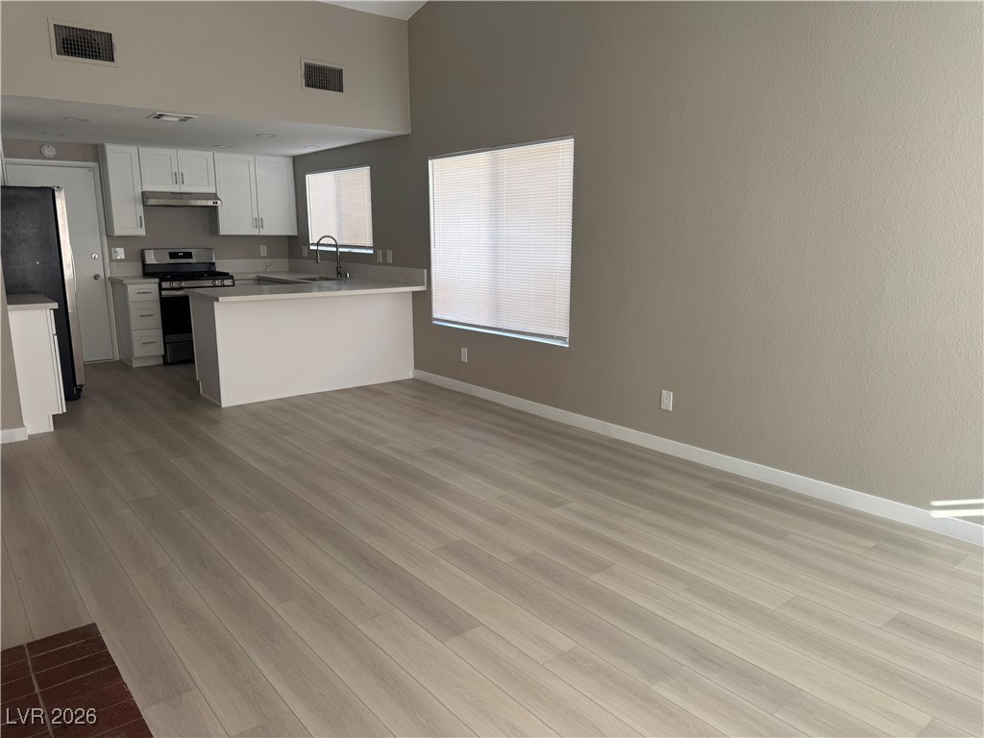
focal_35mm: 24
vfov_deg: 56.8
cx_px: 492
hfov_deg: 71.6
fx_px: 682
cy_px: 369
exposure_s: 1/121
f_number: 1.78
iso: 64
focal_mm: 6.76
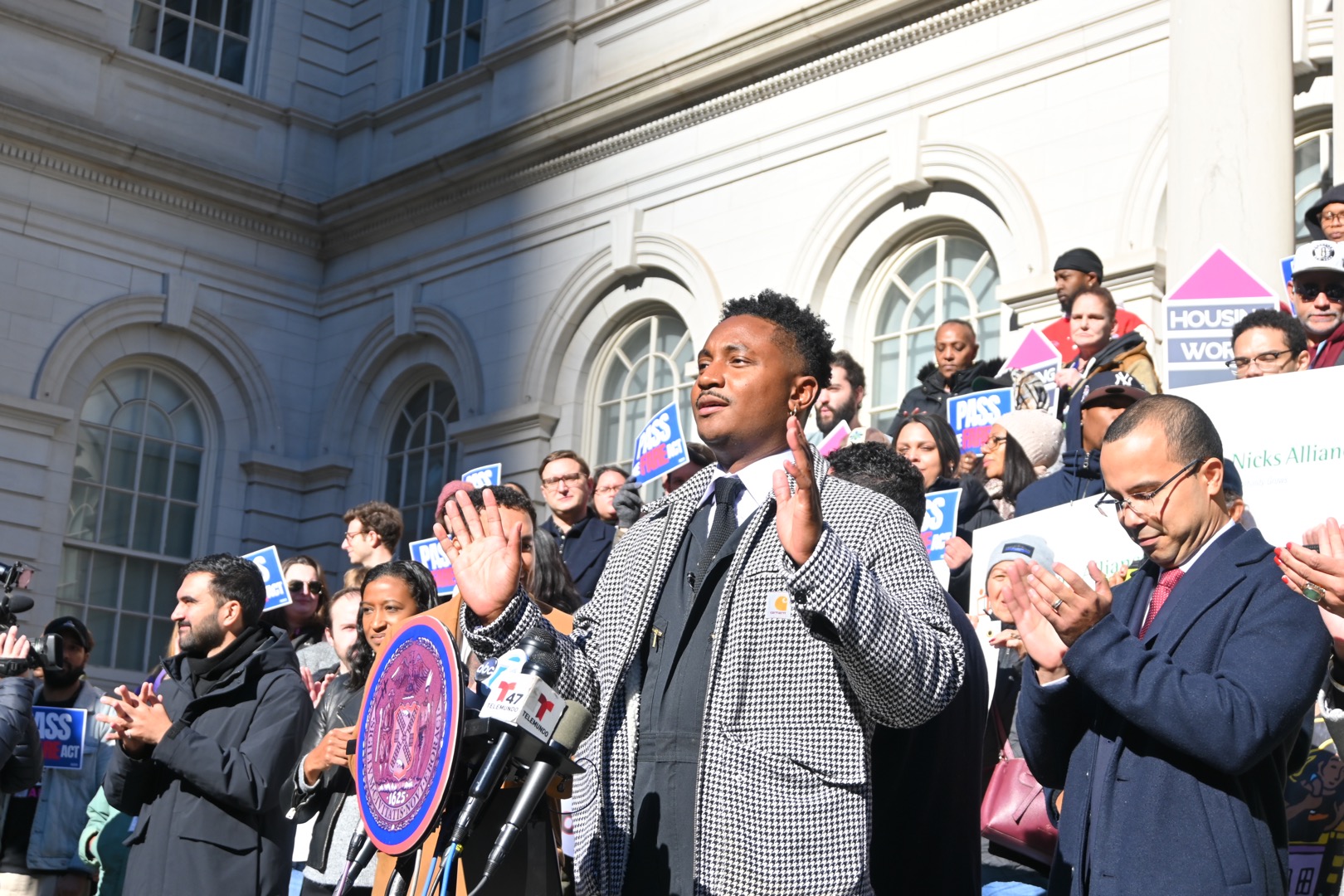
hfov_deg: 35.9
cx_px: 672
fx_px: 2072
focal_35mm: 56
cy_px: 448
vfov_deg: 24.4
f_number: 5.6
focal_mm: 37
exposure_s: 1/400
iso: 100
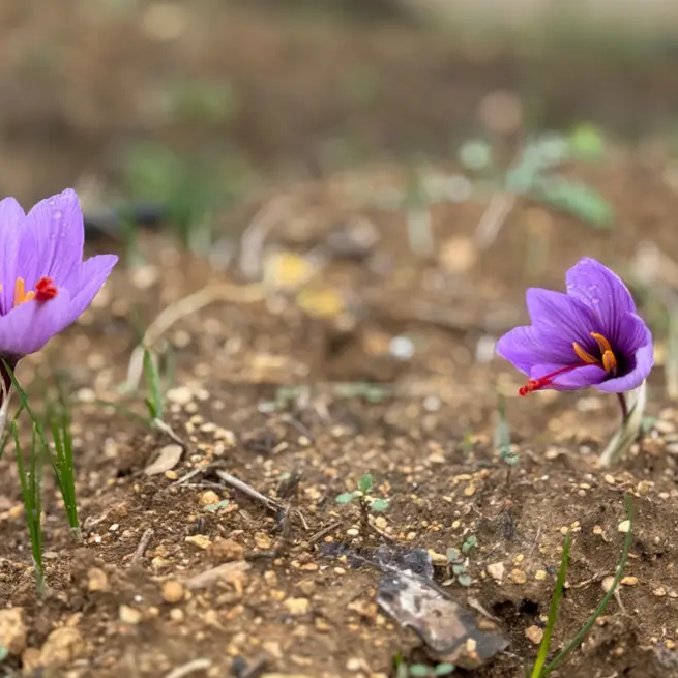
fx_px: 1263
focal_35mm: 57
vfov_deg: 30.0
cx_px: 297
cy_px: 341
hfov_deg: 30.0
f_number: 1.78
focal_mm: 6.76
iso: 64
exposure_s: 1/756
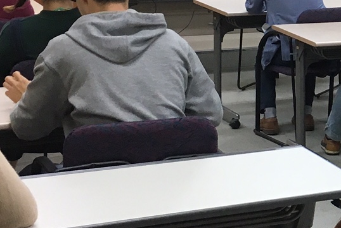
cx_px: 497
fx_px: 1071
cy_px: 79
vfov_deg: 12.1
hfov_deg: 16.6
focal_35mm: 113
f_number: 2.2
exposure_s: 1/30
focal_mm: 4.15
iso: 32
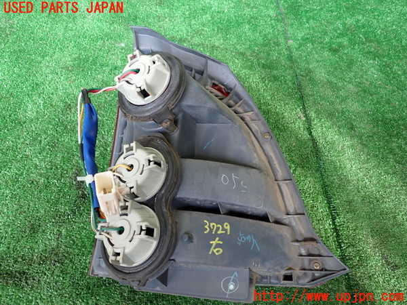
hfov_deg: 60.0
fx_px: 353
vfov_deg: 46.8
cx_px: 204
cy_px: 152
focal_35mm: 30
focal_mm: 5.4
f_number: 2.3
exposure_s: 1/40
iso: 200
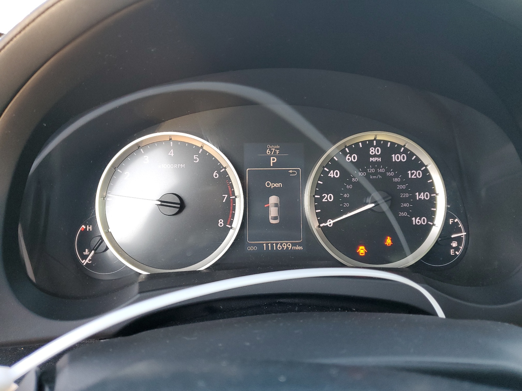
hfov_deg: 67.3
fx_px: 392
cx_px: 261
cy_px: 196
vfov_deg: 53.1
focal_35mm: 26
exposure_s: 1/100
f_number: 1.5
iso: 97
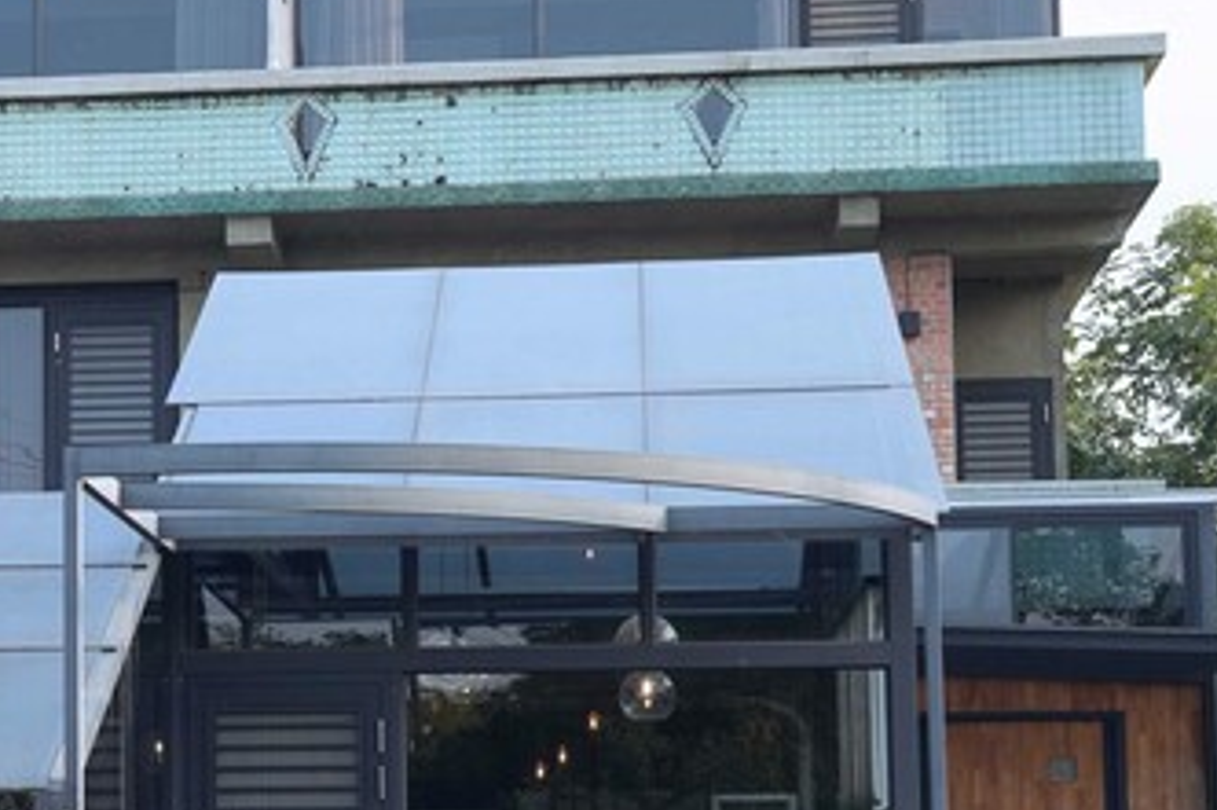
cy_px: 517
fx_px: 3717
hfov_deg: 18.2
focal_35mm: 110
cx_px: 55
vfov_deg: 12.4
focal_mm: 43
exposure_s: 1/125
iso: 100
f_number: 4.5
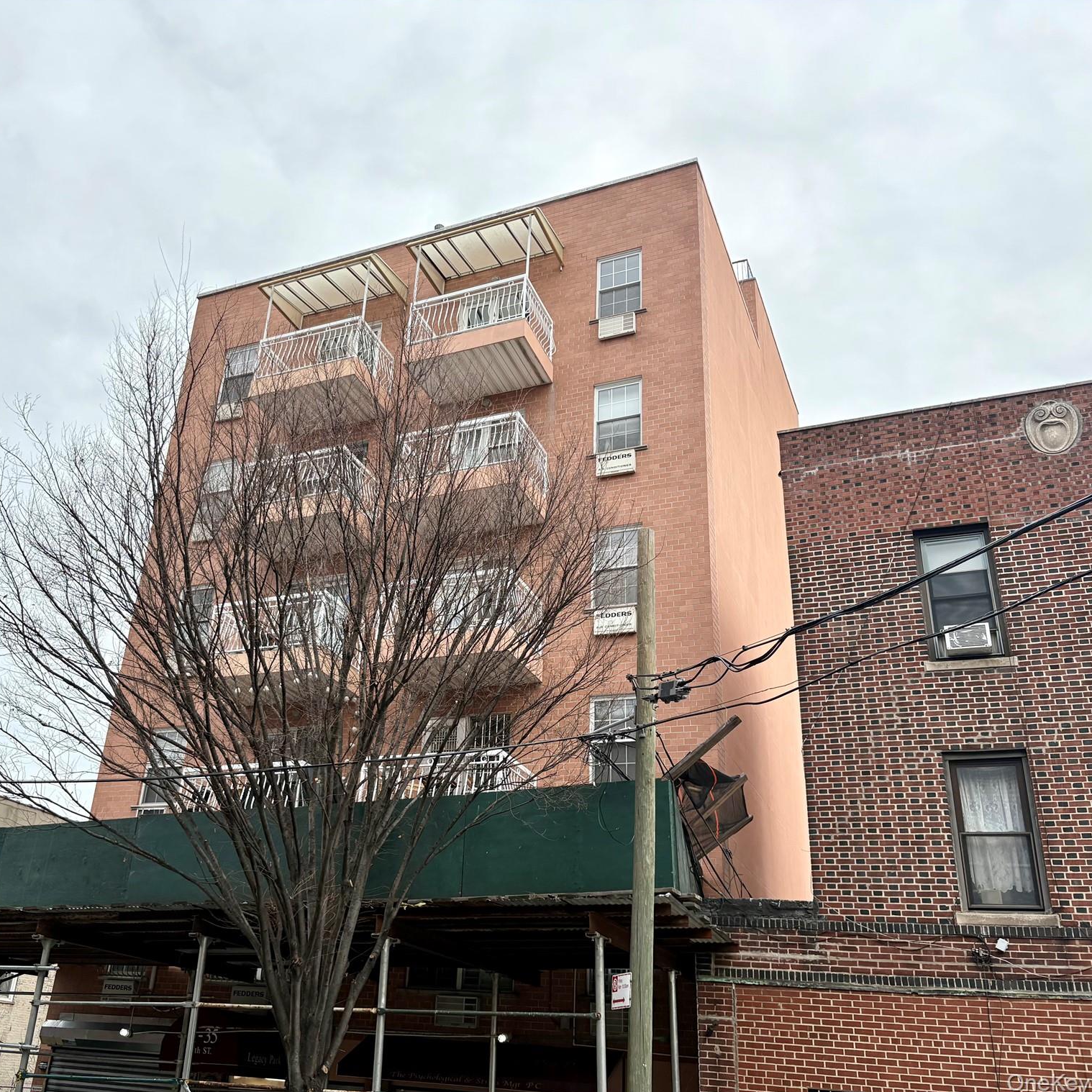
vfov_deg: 52.5
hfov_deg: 52.0
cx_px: 417
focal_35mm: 31
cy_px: 547
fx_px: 1106
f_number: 1.6
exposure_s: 1/1263
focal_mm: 5.96
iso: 64
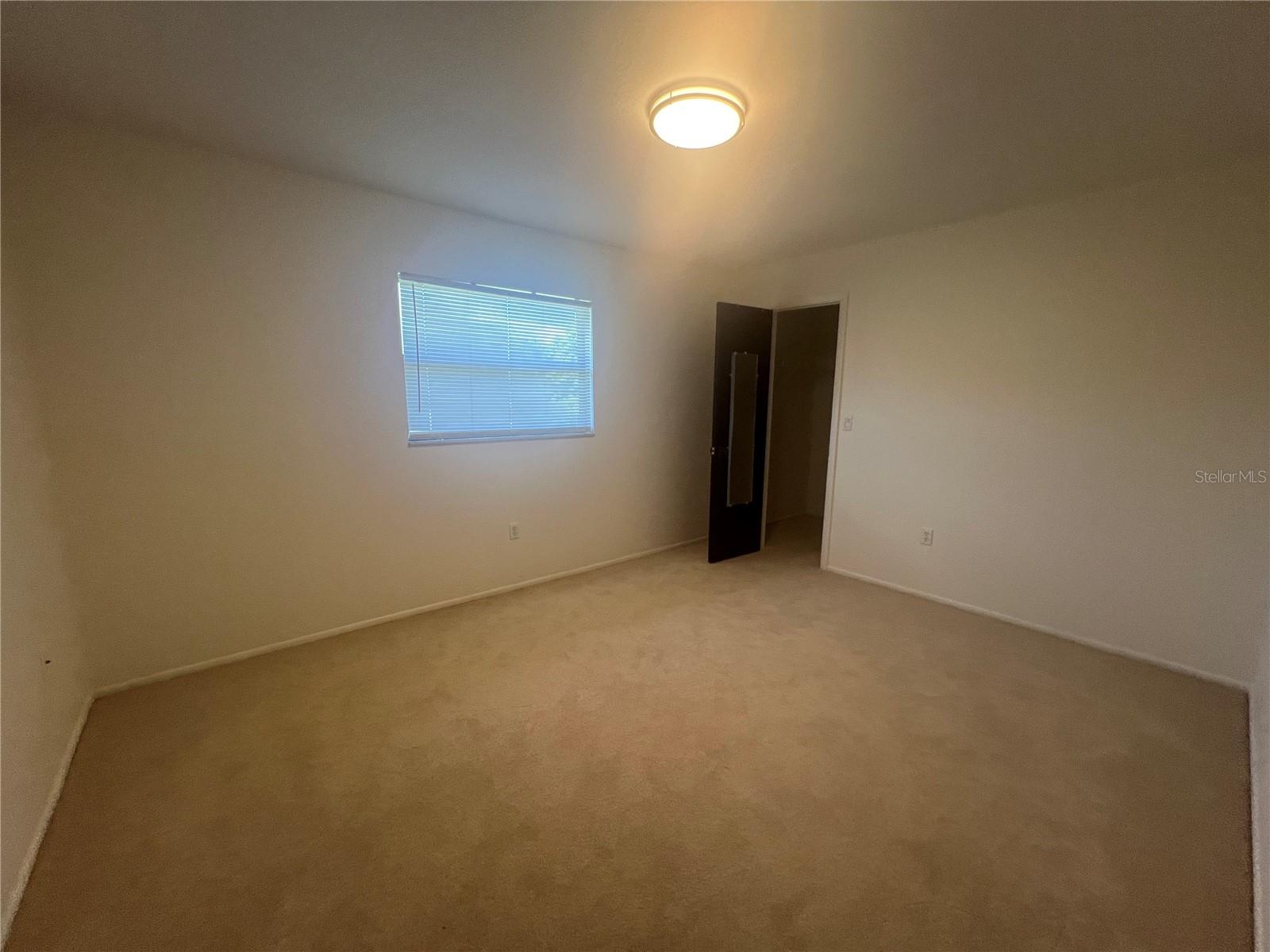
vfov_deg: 89.9
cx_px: 635
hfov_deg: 106.2
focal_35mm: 13
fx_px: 477
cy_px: 476
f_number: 1.8
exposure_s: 1/120
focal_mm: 1.57
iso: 160
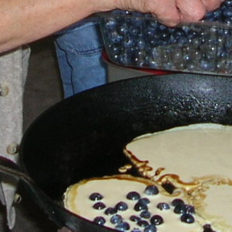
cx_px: 179
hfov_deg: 10.1
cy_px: -101
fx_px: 1304
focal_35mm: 172
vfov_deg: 9.9
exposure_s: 1/60.1
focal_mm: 5.8
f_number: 2.8
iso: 50
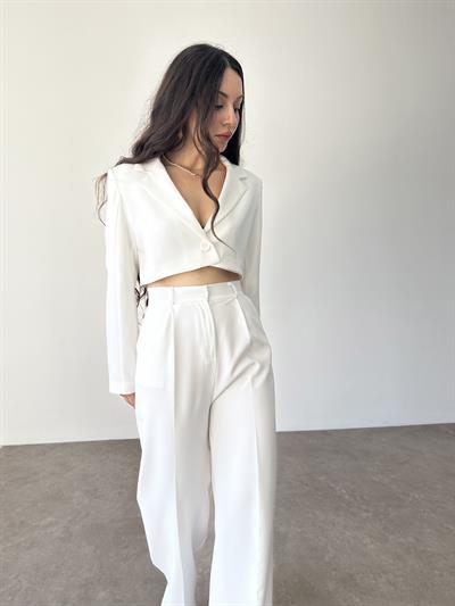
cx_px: 228
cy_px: 303
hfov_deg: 56.8
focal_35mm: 24
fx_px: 420
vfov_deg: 71.6
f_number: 1.78
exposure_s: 1/379
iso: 80
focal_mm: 6.86
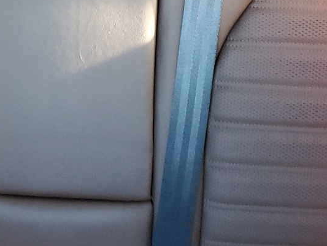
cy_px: -63
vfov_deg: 17.8
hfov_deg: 24.7
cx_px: 72
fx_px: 737
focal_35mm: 78
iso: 364
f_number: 1.5
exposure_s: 1/40
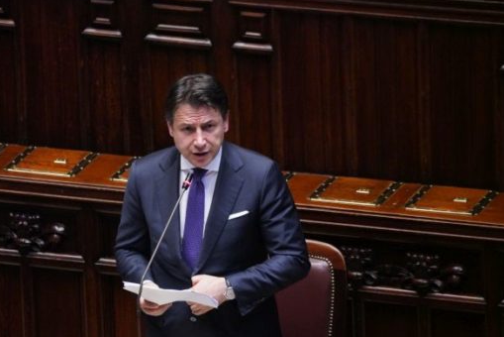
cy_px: 180
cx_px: 195
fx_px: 7662
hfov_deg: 3.8
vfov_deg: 2.5
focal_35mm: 547
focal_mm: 400
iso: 12800
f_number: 5.6
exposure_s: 1/160
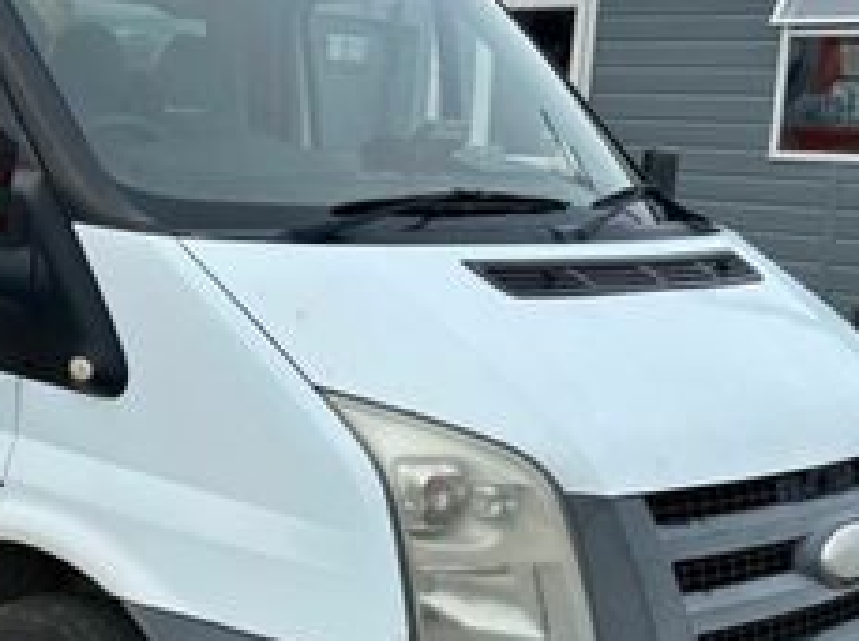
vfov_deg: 23.2
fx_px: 1561
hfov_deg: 29.4
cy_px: 356
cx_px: 71
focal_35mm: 63
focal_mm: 6.86
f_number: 1.78
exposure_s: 1/4762
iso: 80
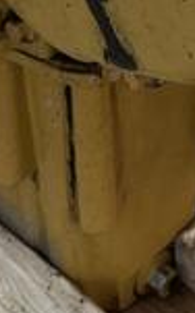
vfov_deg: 8.1
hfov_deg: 5.6
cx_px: 149
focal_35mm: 234
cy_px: -502
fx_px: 1995
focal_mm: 5.7
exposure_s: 1/121
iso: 64
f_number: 1.5
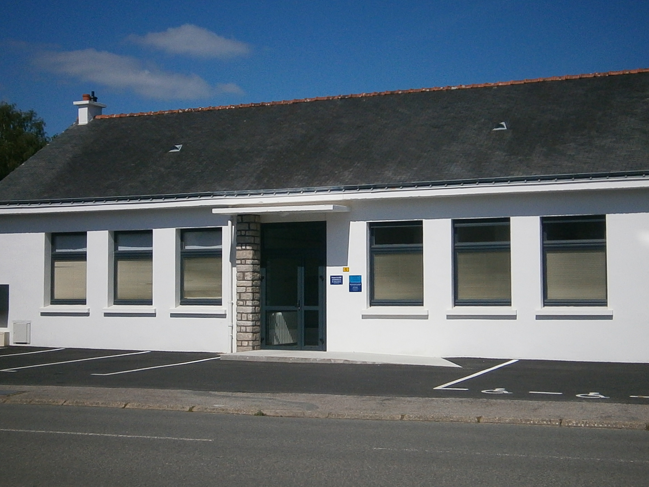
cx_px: 332
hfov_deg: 38.2
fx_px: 937
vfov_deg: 29.1
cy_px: 242
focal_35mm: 50
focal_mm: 8.3
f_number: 9.7
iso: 250
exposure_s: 1/1000
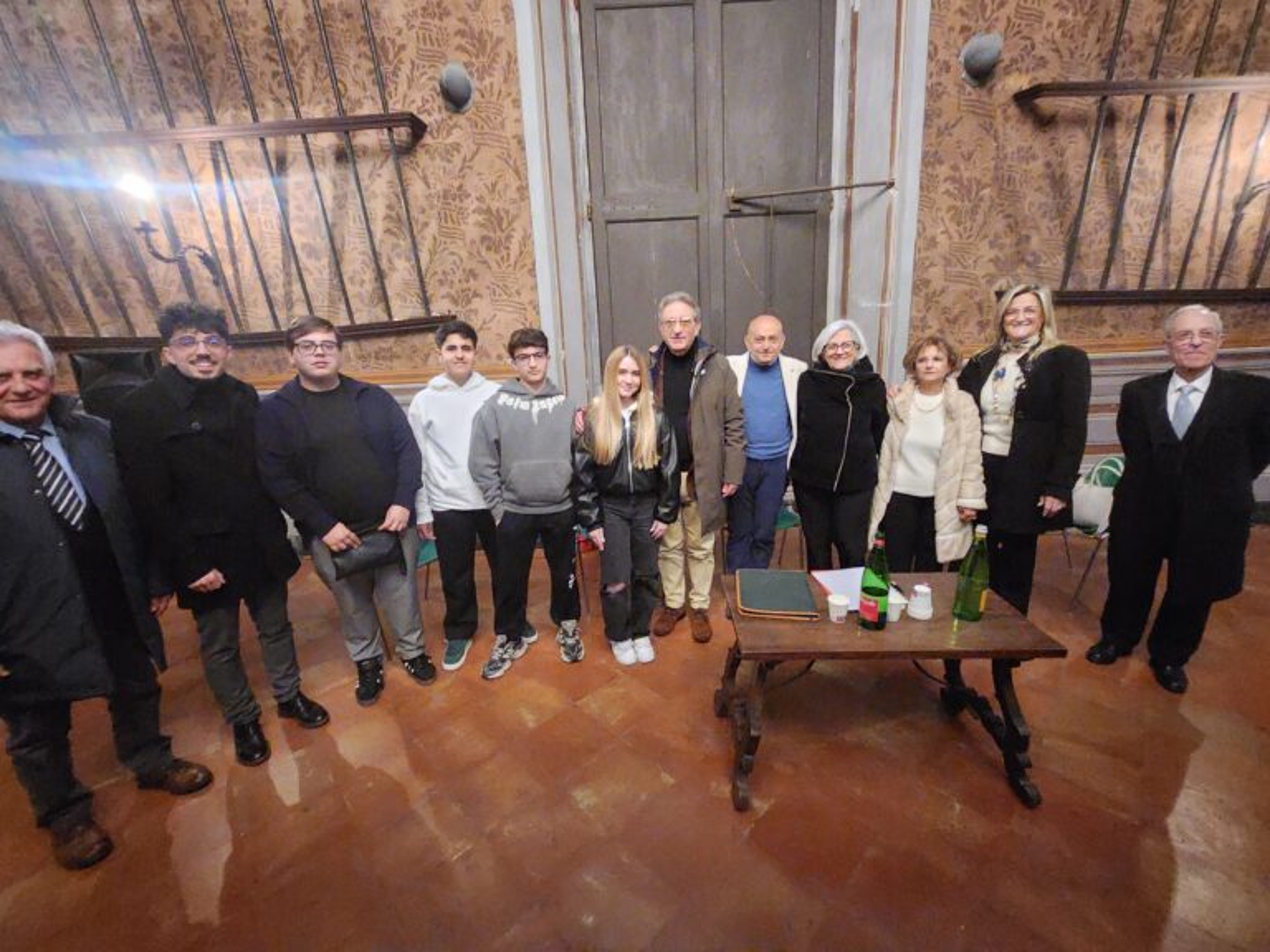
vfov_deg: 89.9
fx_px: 477
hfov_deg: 106.2
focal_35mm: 13
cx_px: 635
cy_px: 476
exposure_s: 1/25
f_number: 2.2
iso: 2000
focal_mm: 1.7
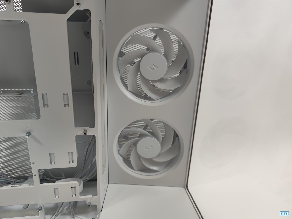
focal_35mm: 25
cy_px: 110
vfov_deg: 54.9
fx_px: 211
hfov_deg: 69.4
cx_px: 146
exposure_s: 1/100
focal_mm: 6.78
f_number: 1.85
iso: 93
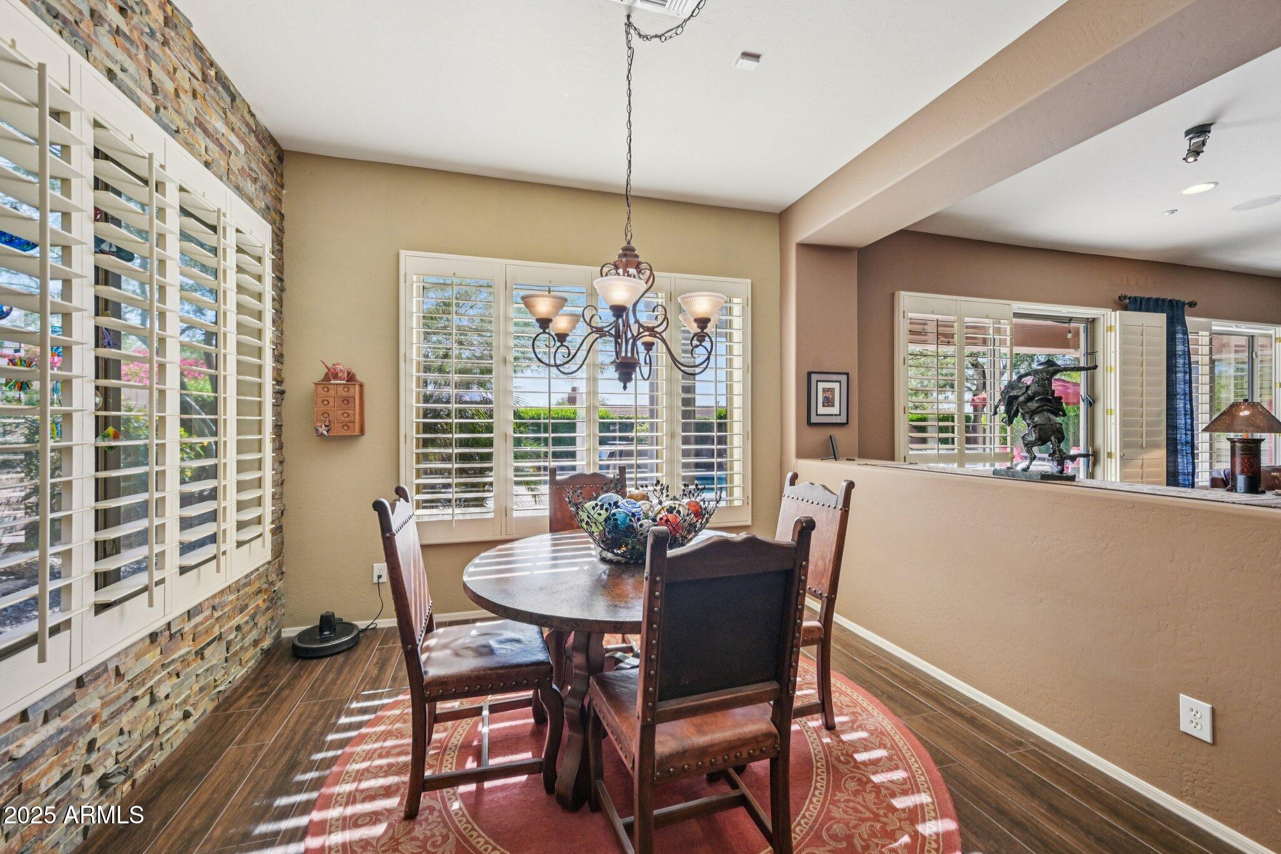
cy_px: 427
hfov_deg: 104.3
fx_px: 498
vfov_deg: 81.2
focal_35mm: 14
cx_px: 640
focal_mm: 14
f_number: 8
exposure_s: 1/200
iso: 500
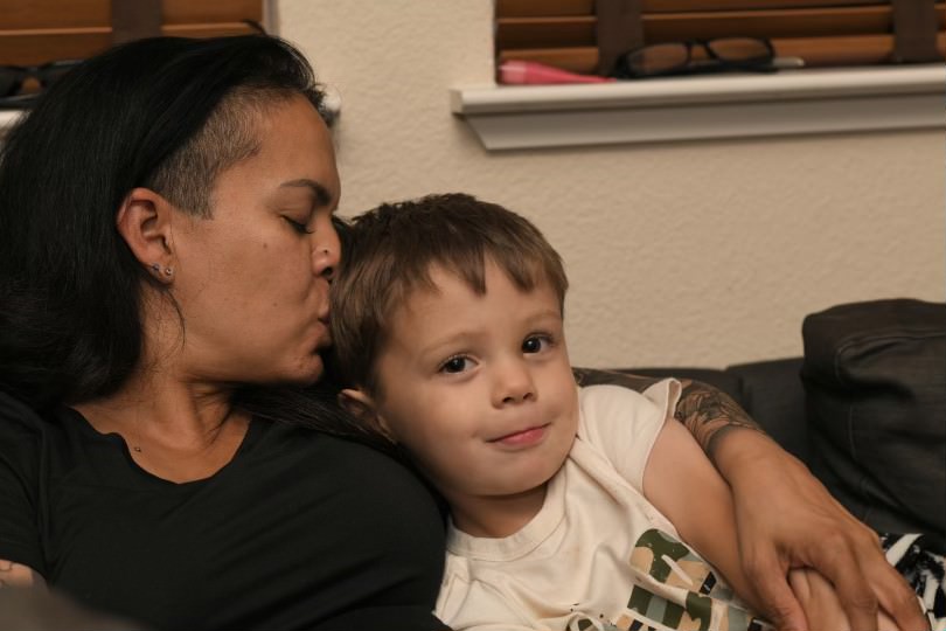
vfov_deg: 16.1
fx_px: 2233
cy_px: 316
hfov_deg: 23.9
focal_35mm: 85
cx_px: 473
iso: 125
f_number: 5
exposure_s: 1/60
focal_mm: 85
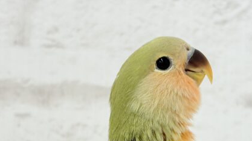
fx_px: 581
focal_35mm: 87
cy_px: 142
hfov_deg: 24.5
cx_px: 134
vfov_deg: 13.7
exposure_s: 1/50
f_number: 1.6
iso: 40
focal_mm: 5.96
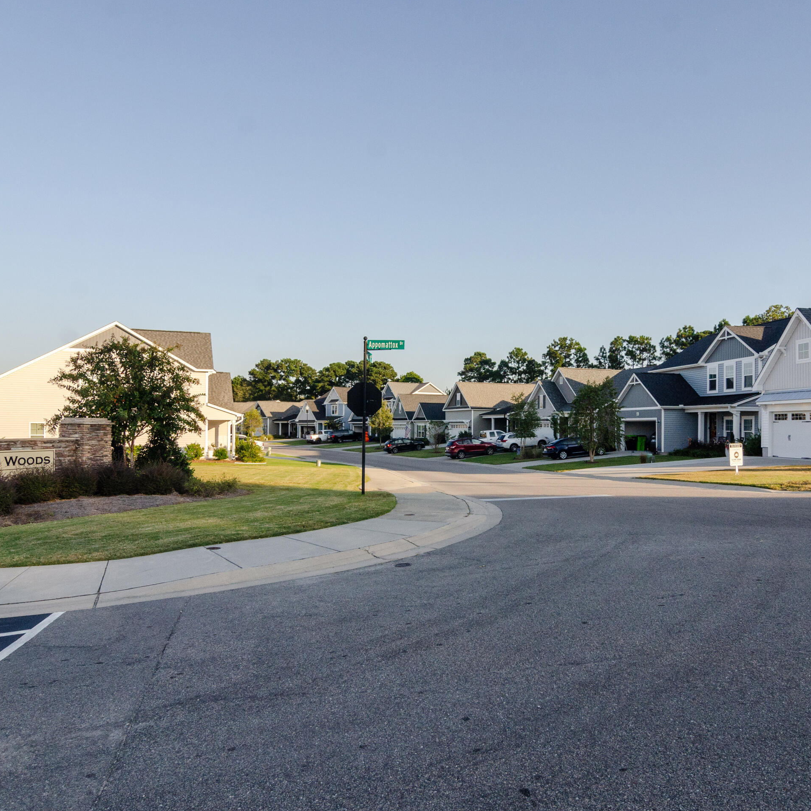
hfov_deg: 64.8
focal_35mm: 24
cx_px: 450
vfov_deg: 65.0
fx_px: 636
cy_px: 395
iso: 320
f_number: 7.1
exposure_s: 1/800
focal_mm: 12
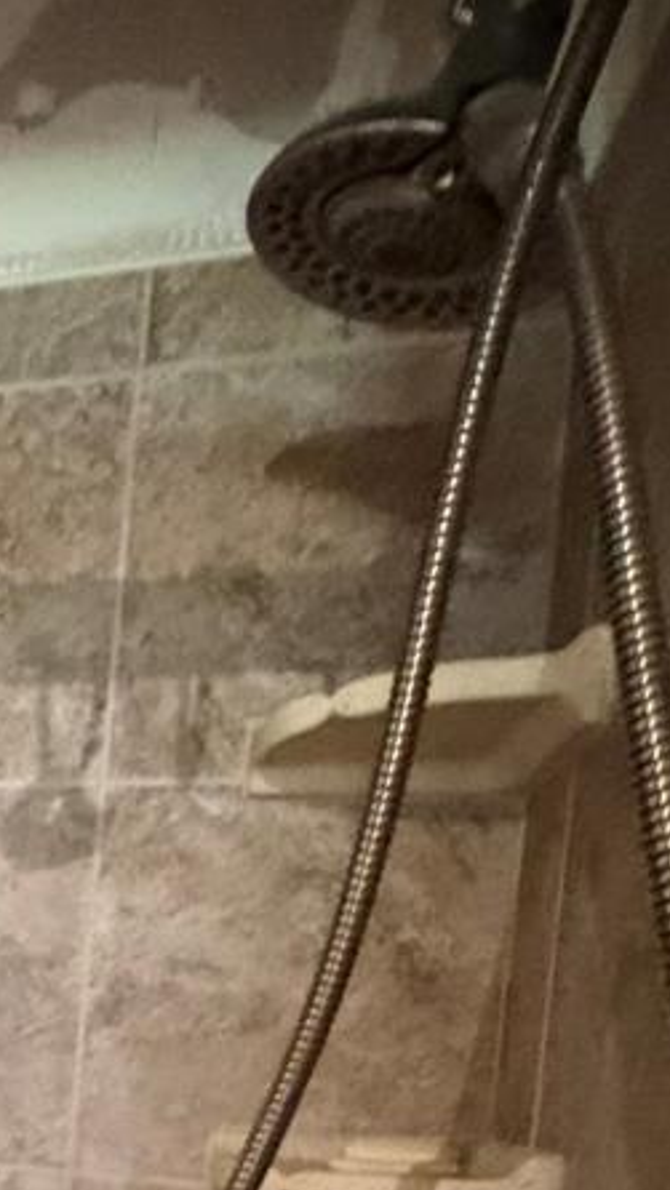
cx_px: -264
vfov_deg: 43.0
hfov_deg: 24.3
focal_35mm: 41
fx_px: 1294
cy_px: 1169
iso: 1600
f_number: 2.2
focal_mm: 2.22
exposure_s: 1/40
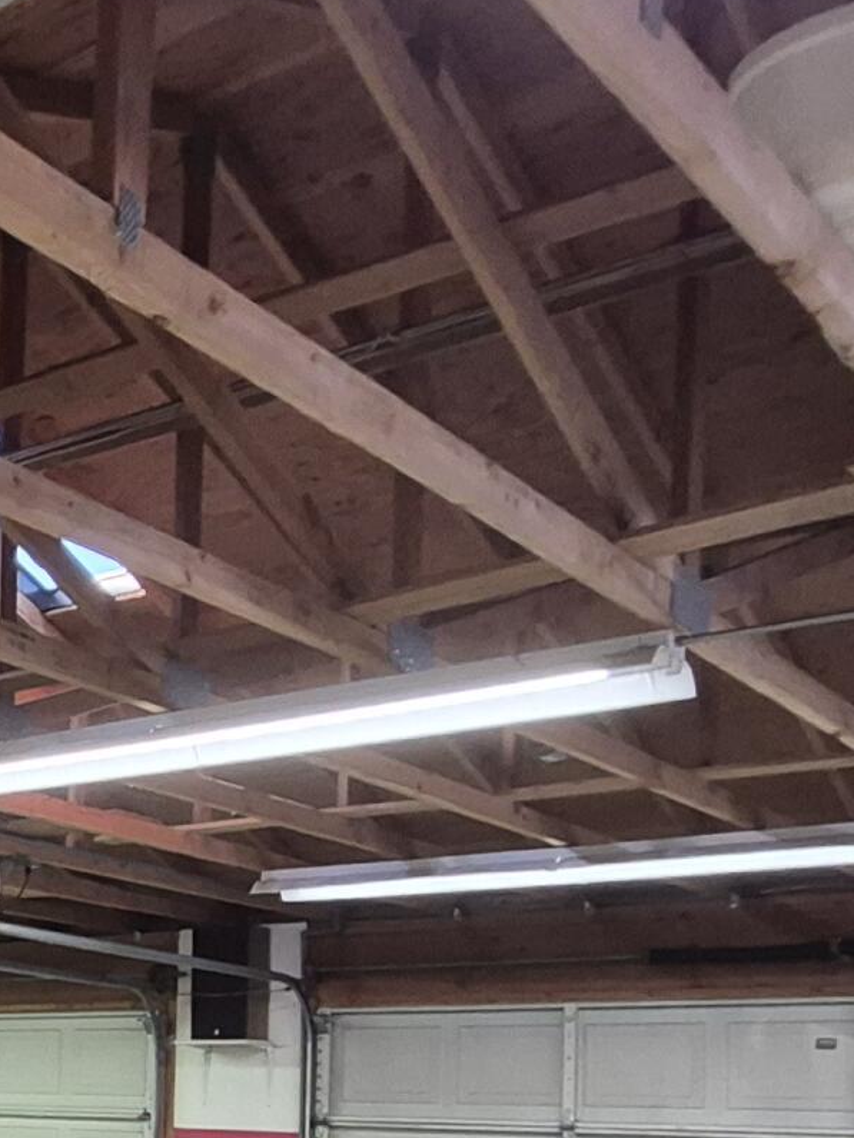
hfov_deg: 24.0
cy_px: 1112
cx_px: -399
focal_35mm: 49
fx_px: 1612
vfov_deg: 35.5
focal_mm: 1.74
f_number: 2.2
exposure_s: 1/60
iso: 200
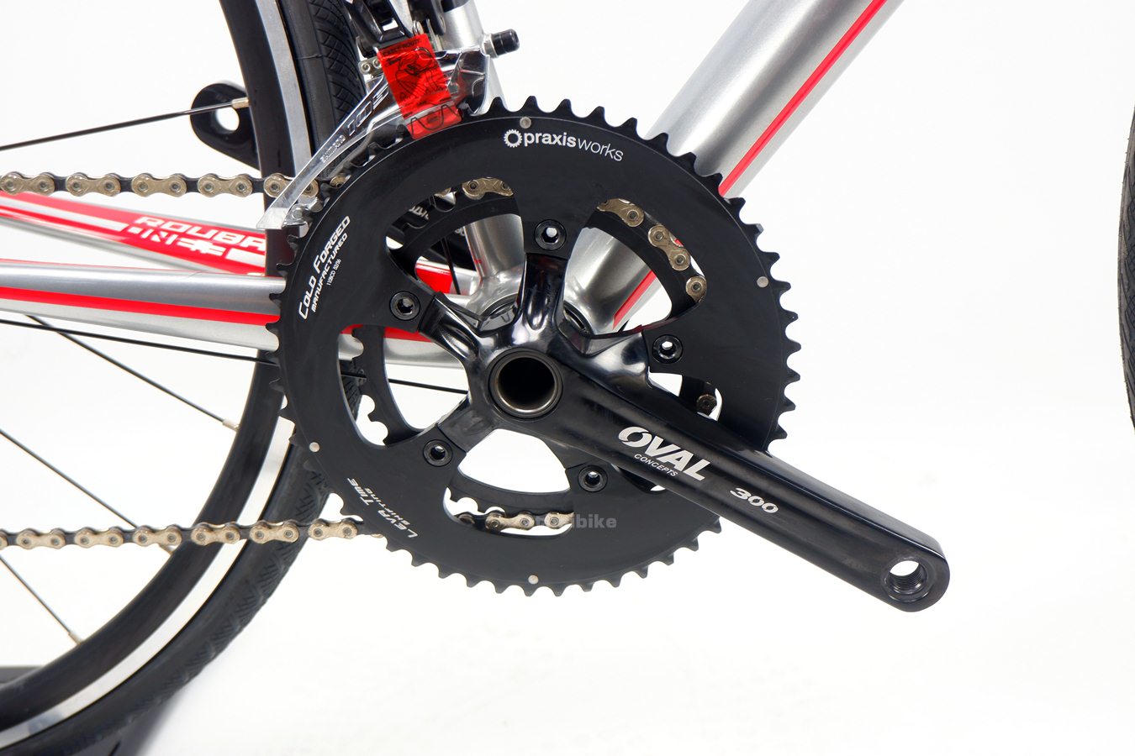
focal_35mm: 38
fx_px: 1198
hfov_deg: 50.7
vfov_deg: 35.1
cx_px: 568
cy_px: 378
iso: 250
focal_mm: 25.6
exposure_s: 1/52
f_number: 4.4
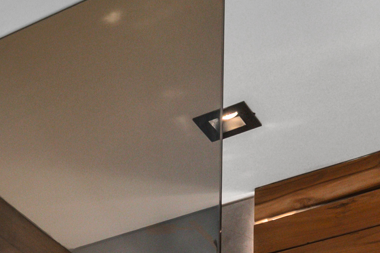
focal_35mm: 99
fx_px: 1045
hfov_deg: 19.0
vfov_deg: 11.0
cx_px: -125
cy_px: 664
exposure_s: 1/25
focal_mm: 17
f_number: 7.1
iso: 320
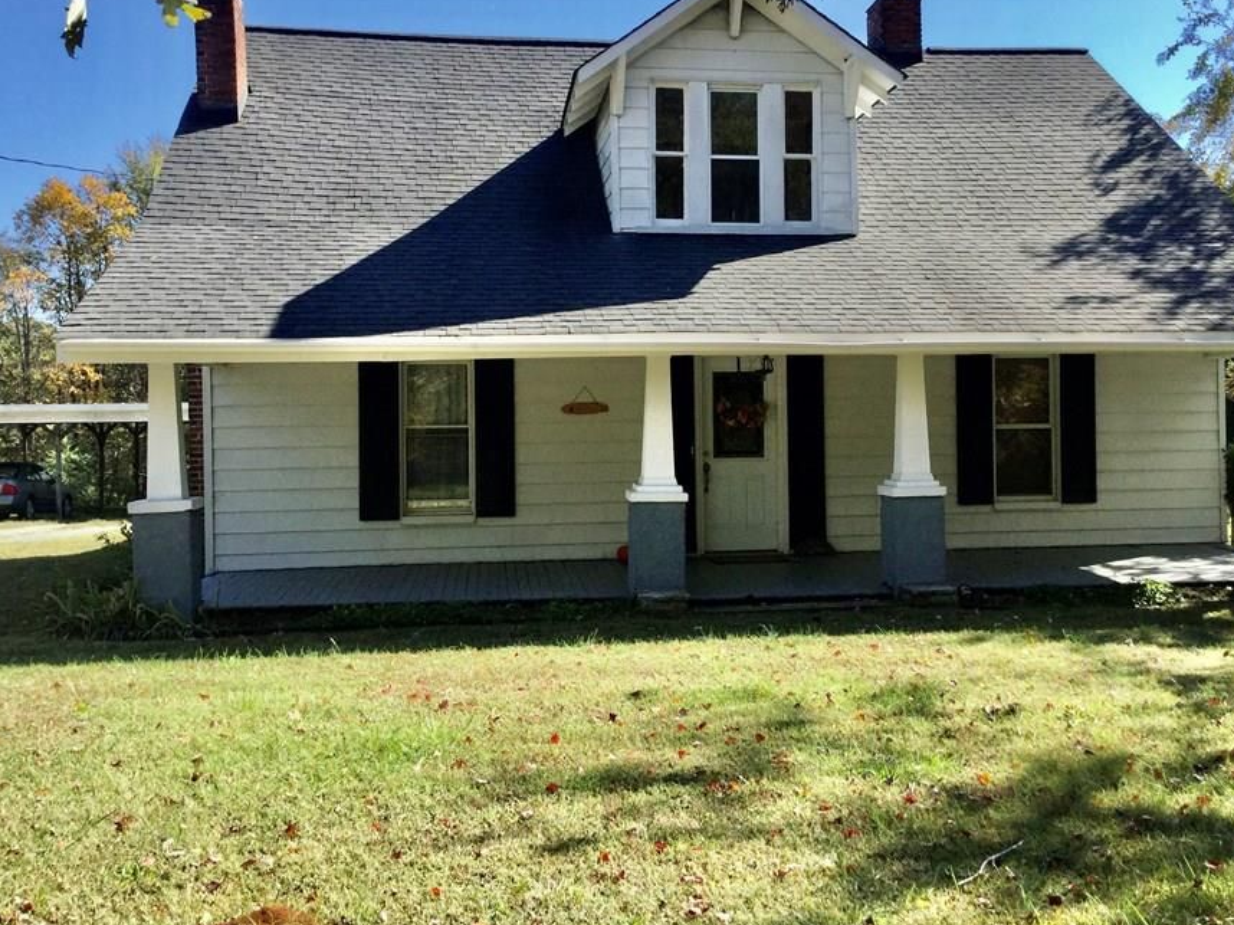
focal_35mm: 37
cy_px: 404
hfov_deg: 50.1
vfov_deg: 38.6
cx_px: 679
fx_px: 1319
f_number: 2.4
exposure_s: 1/582
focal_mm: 3.3
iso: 25
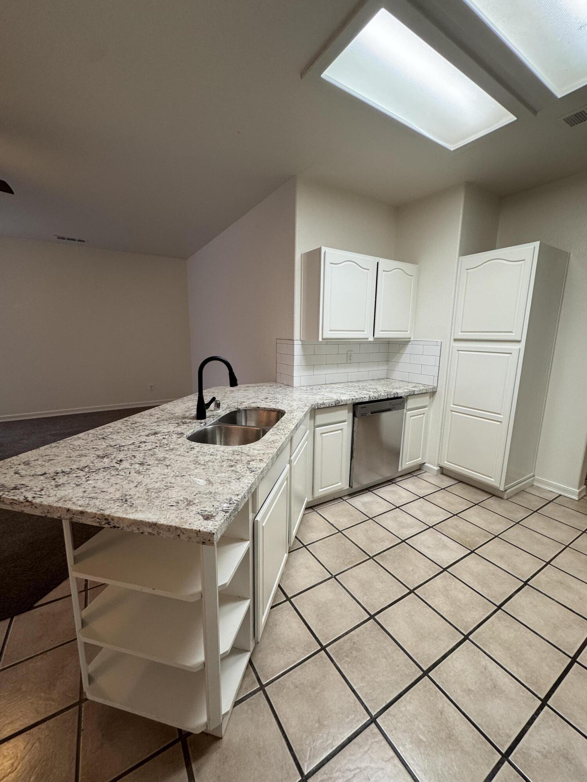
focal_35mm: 14
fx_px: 317
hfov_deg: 85.7
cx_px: 294
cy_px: 391
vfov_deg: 102.1
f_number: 2.2
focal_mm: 2.22
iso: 200
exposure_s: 1/60
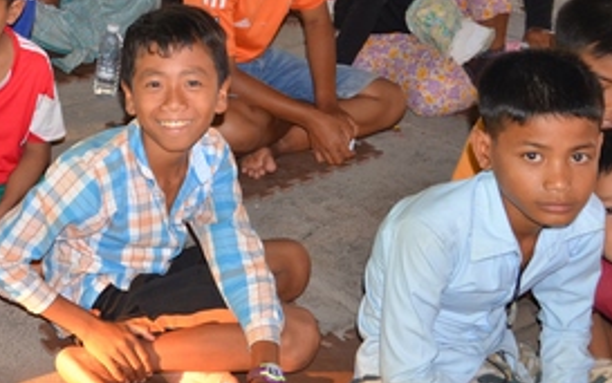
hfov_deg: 25.4
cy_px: -59
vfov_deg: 16.5
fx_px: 1272
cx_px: -29
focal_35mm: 76
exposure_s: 1/60
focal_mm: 21
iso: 640
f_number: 4.5
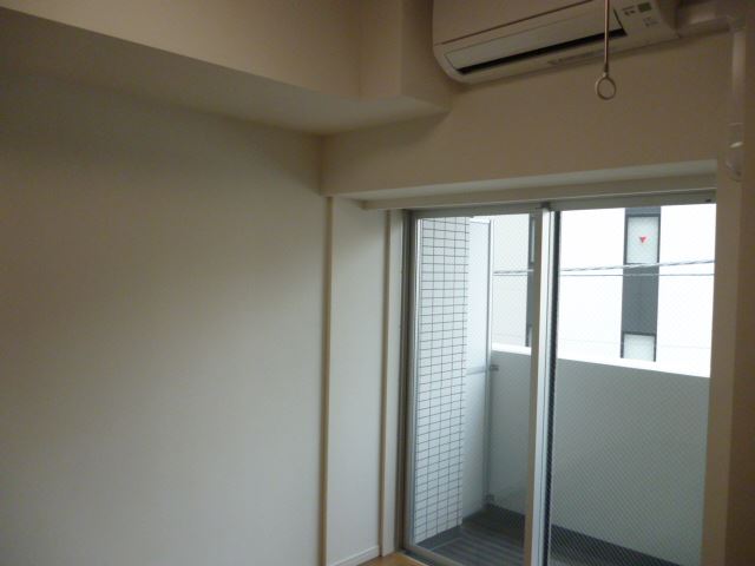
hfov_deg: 63.4
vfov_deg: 49.7
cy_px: 283
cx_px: 378
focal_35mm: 28
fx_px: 611
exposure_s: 1/200
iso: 400
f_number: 3.1
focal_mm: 5
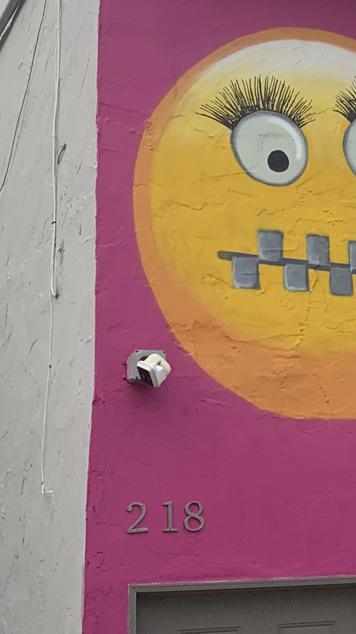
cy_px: 247
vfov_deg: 25.8
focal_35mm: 82
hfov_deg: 13.6
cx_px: 584
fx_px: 1377
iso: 25
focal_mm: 4.25
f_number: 1.8
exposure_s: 1/1100
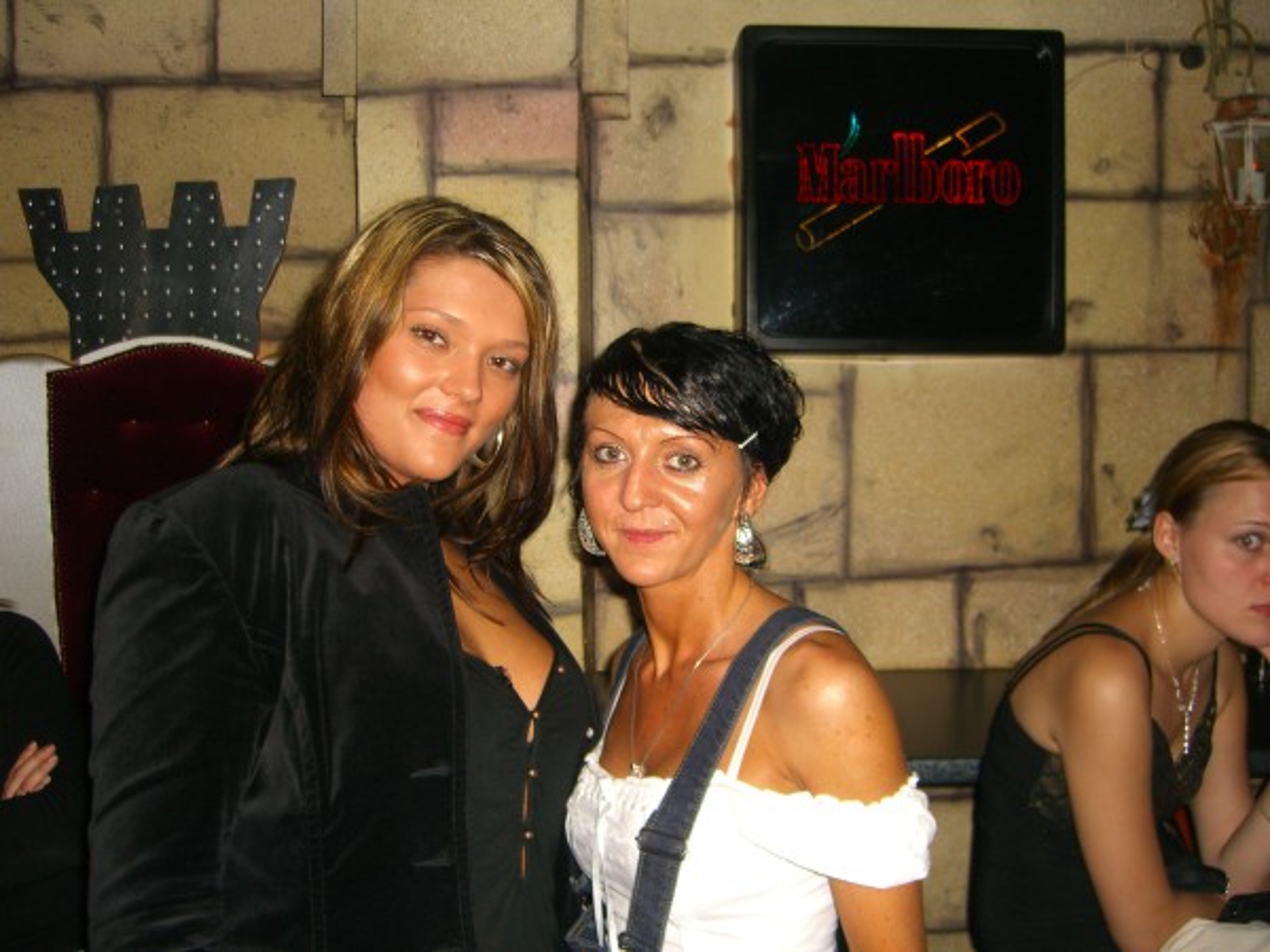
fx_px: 1394
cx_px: 635
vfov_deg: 37.7
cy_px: 476
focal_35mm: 38
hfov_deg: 49.0
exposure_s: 1/60
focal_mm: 7.9
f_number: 2.8
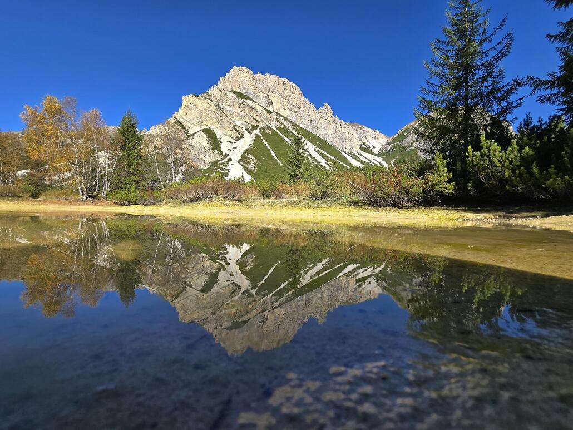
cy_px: 215
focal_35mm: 13
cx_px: 286
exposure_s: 1/1347
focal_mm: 2.2
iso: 50
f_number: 2.2
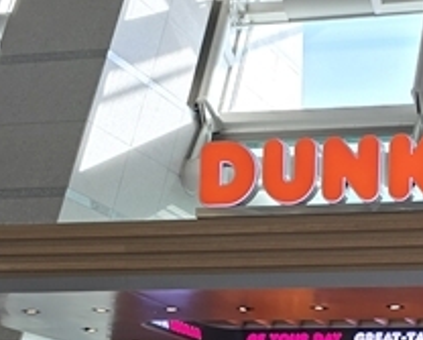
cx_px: 523
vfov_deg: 19.9
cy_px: 472
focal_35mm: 69
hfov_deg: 24.6
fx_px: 865
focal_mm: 6.3
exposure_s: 1/180
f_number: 1.7
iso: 50
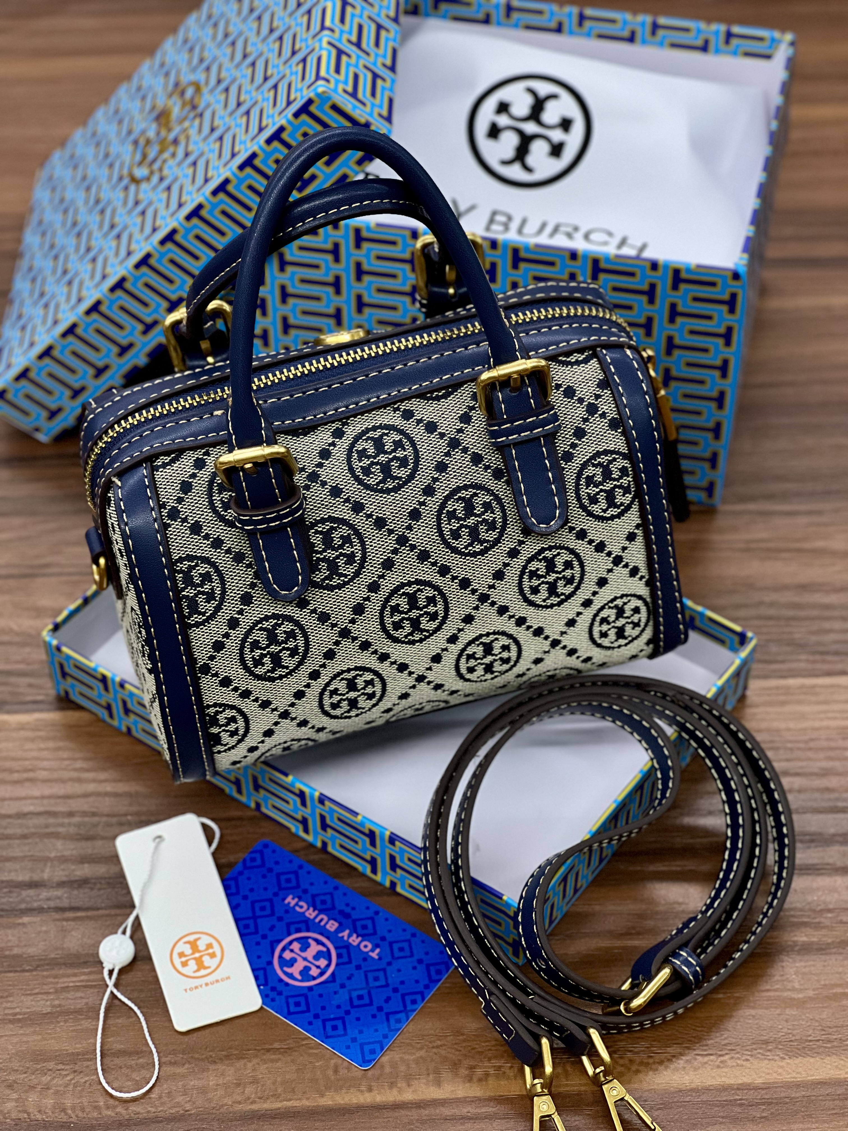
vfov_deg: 25.3
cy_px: 566
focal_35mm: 77
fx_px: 2515
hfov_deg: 19.1
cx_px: 424
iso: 200
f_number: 2.8
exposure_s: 1/100
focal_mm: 9
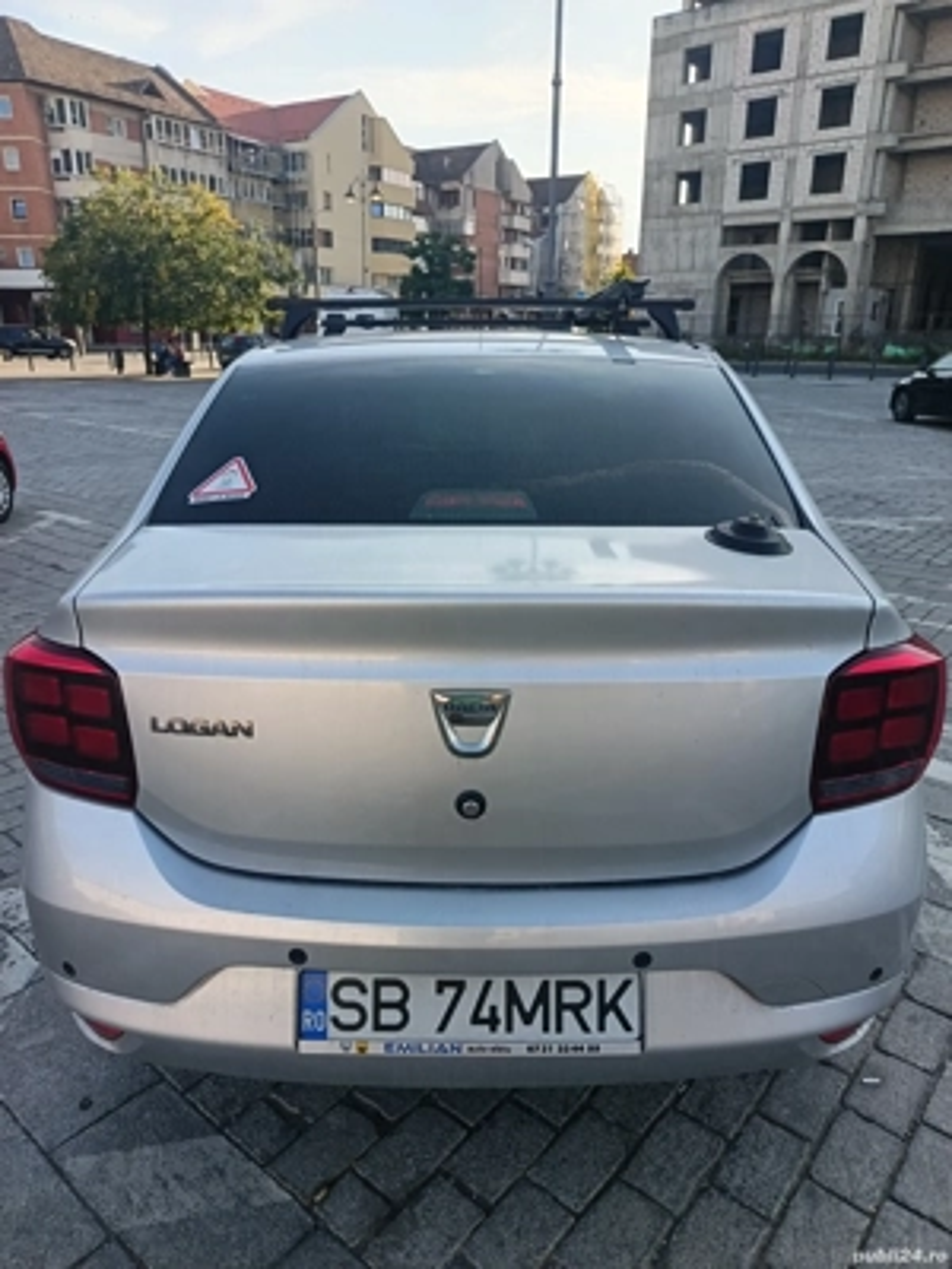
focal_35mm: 24
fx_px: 880
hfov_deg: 56.8
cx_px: 476
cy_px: 634
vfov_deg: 71.6
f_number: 1.75
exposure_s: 1/114
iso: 100
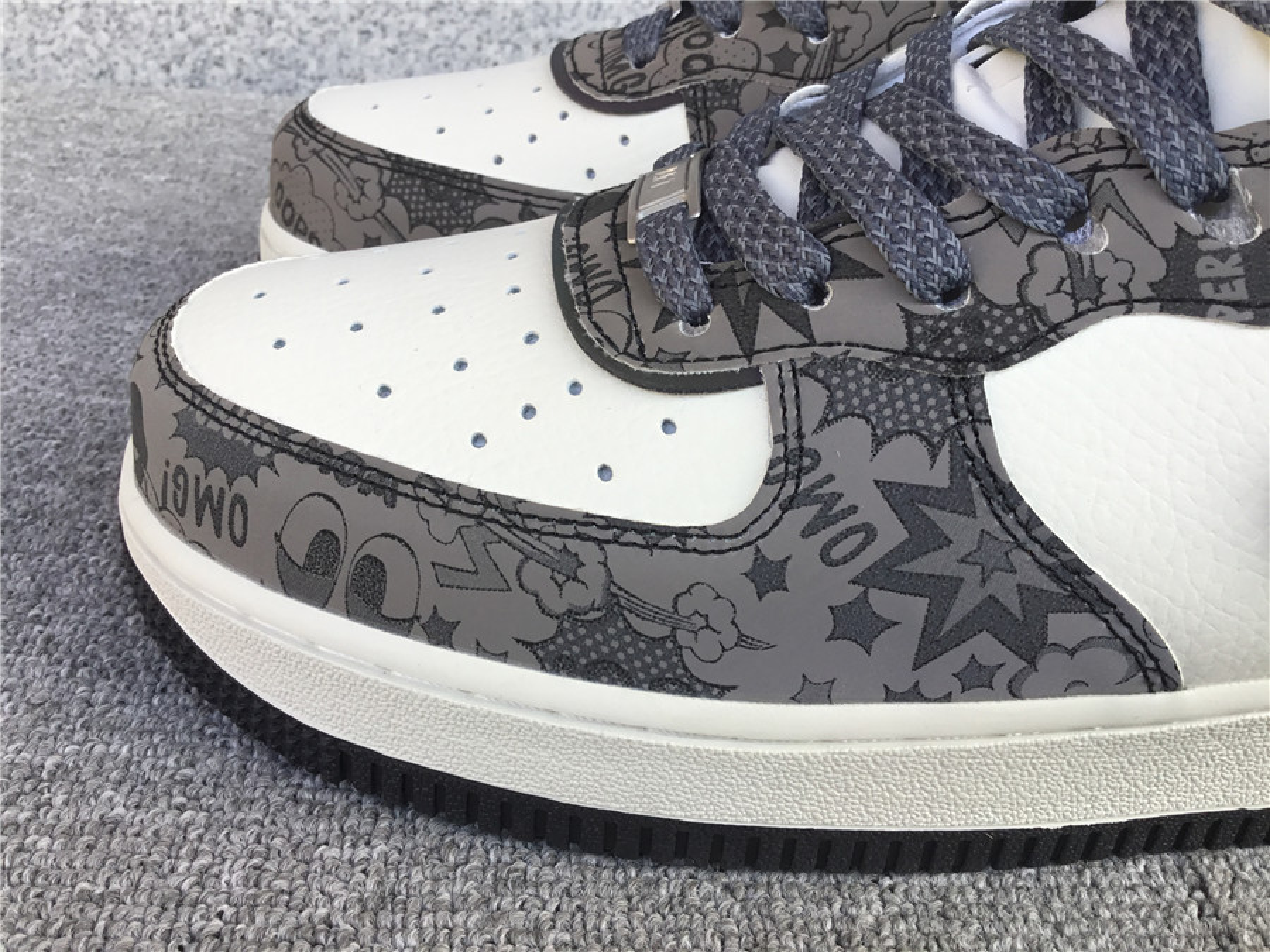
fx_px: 1137
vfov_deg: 45.4
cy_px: 476
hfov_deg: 58.4
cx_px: 635
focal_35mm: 31
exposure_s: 1/105
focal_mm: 3.3
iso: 25
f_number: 2.4
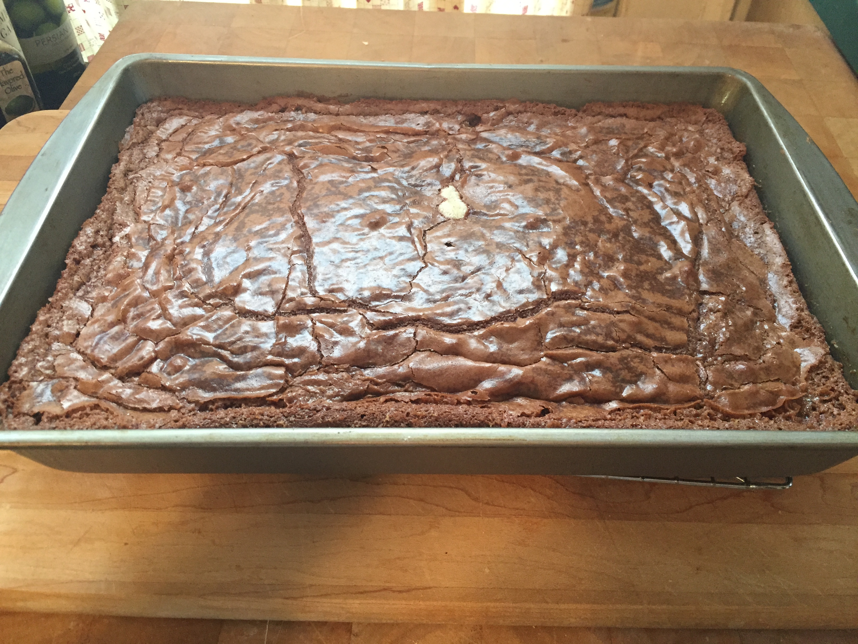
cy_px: 322
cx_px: 429
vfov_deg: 48.2
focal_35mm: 29
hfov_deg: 61.7
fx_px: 719
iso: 160
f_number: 2.2
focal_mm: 4.15
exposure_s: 1/30
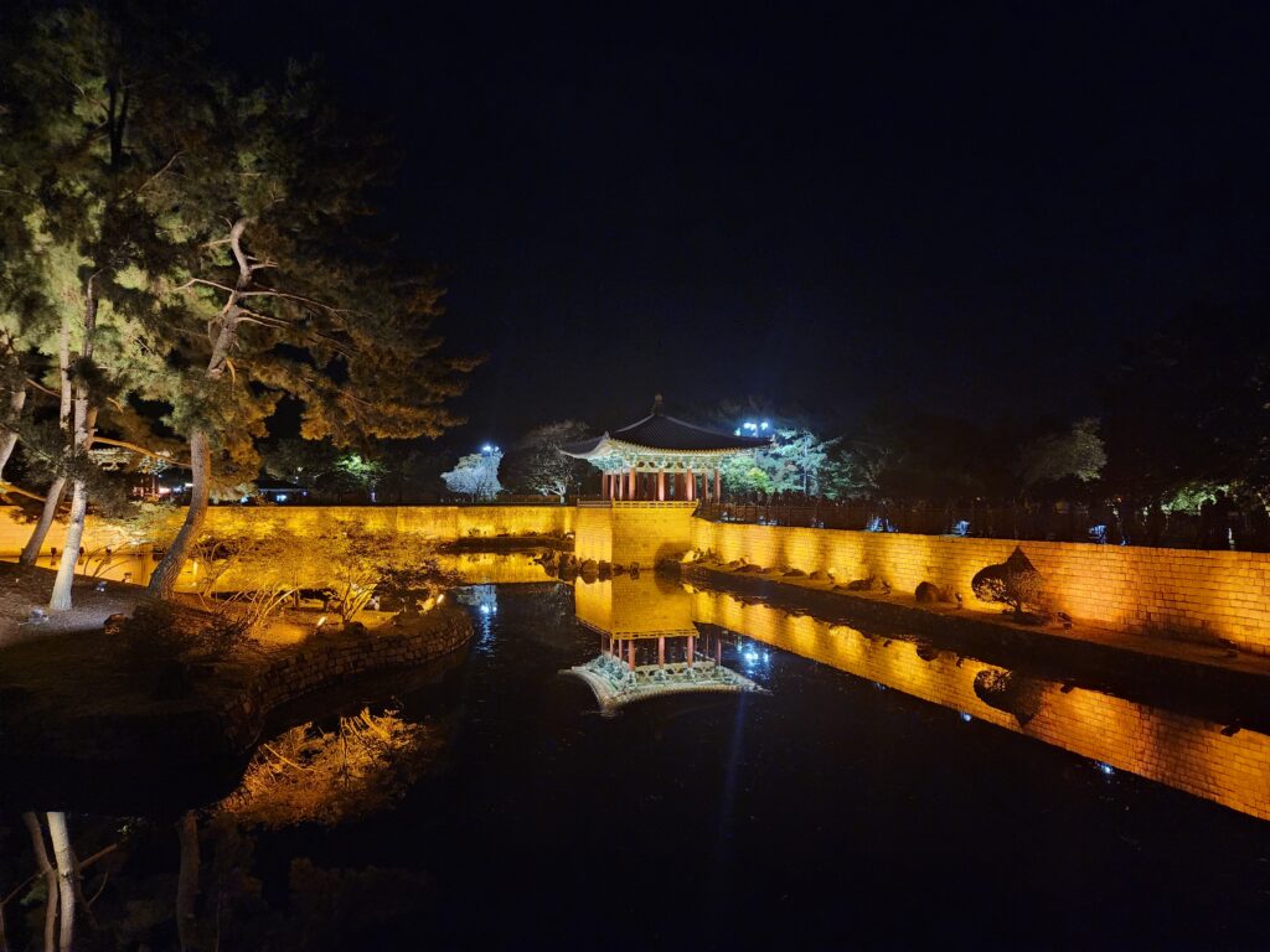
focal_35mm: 23
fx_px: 844
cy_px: 476
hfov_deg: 73.9
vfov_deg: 58.9
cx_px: 635
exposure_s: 1/30
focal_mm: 6.4
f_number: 1.8
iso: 640
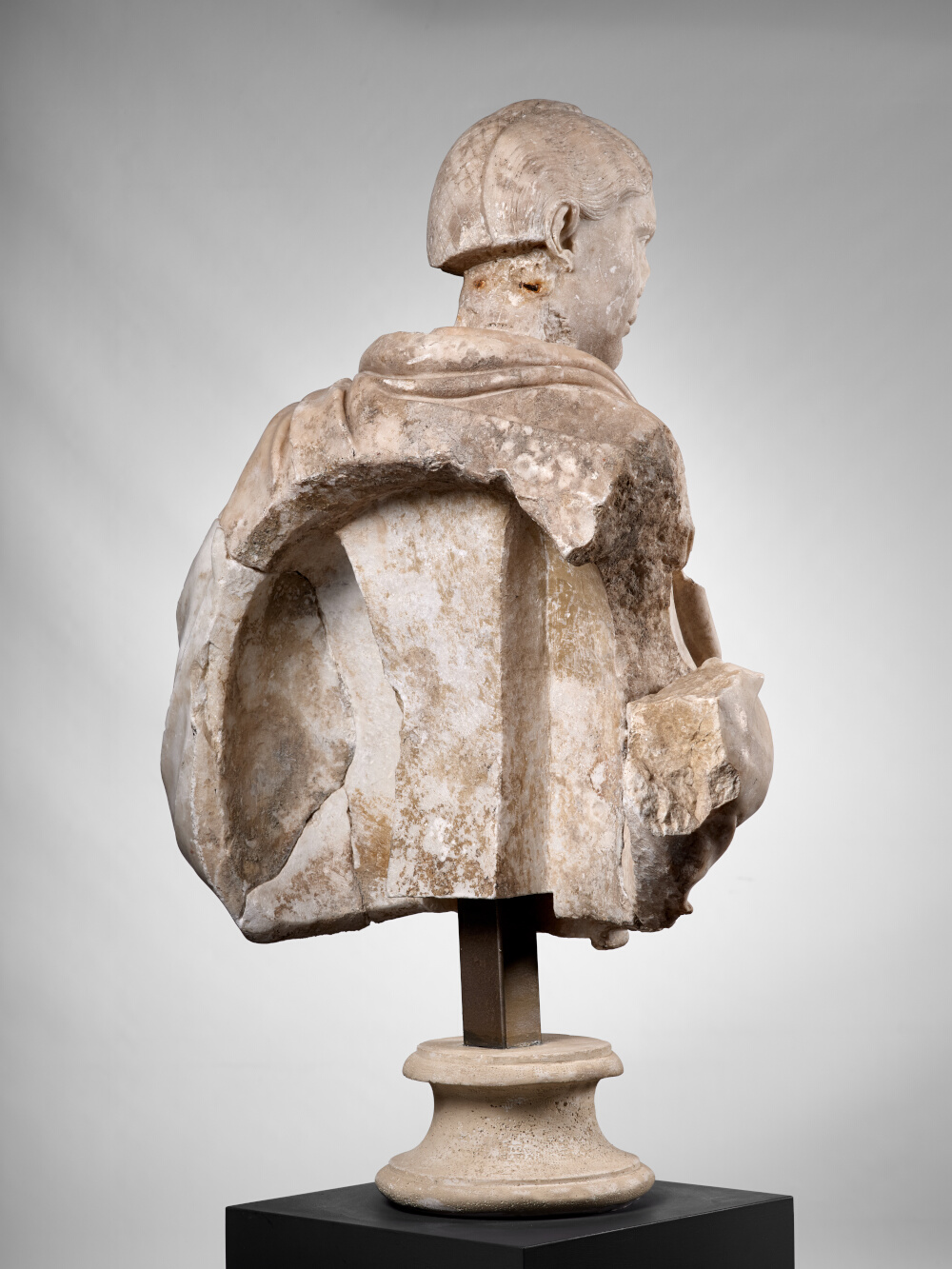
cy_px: 634
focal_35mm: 63
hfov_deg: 23.3
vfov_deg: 30.7
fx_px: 2310
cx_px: 476
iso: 200
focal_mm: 80
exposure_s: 1/125
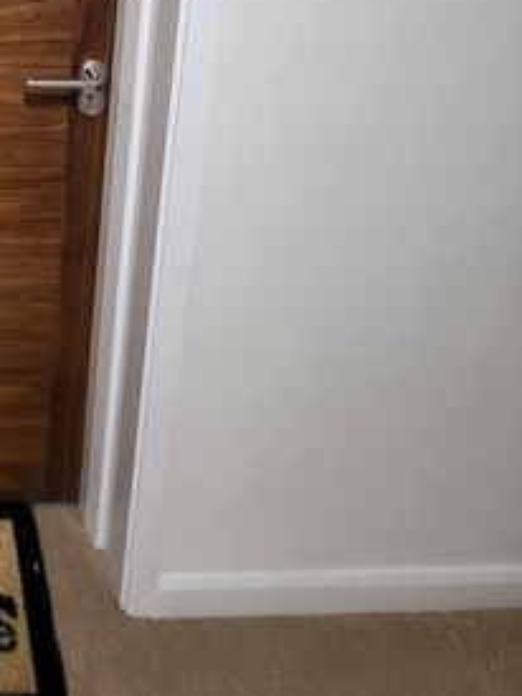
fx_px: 684
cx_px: -86
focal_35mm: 34
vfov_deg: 45.6
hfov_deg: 34.5
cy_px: 3
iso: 500
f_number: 2.2
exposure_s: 1/33
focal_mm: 1.74
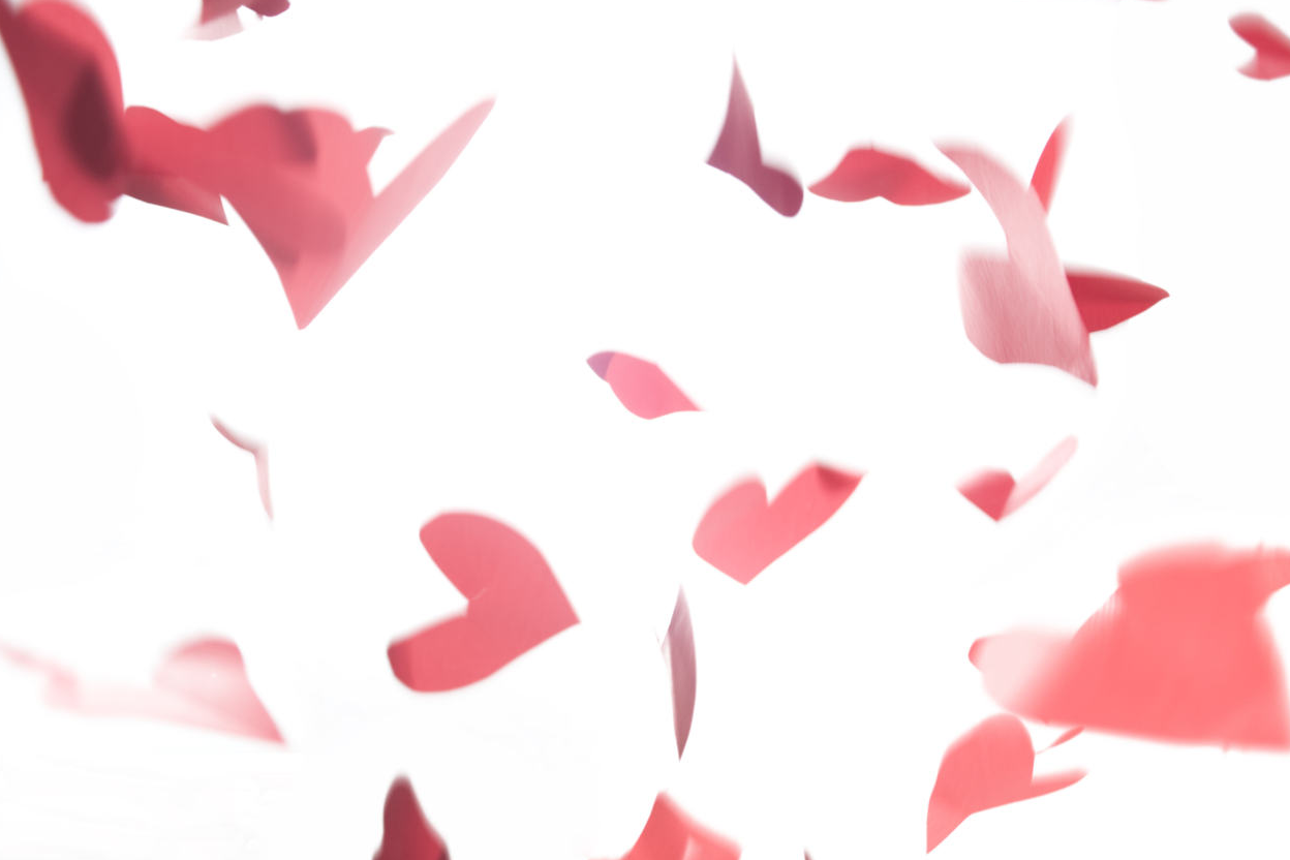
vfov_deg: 32.6
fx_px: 1469
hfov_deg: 47.4
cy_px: 426
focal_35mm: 41
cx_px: 656
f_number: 6.3
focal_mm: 40
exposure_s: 1/125
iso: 250
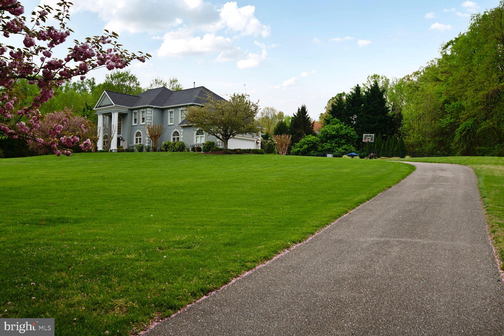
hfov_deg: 54.4
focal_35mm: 35
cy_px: 168
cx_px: 252
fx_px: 490
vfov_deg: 37.9
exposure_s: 1/200
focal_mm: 35
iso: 200
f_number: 8
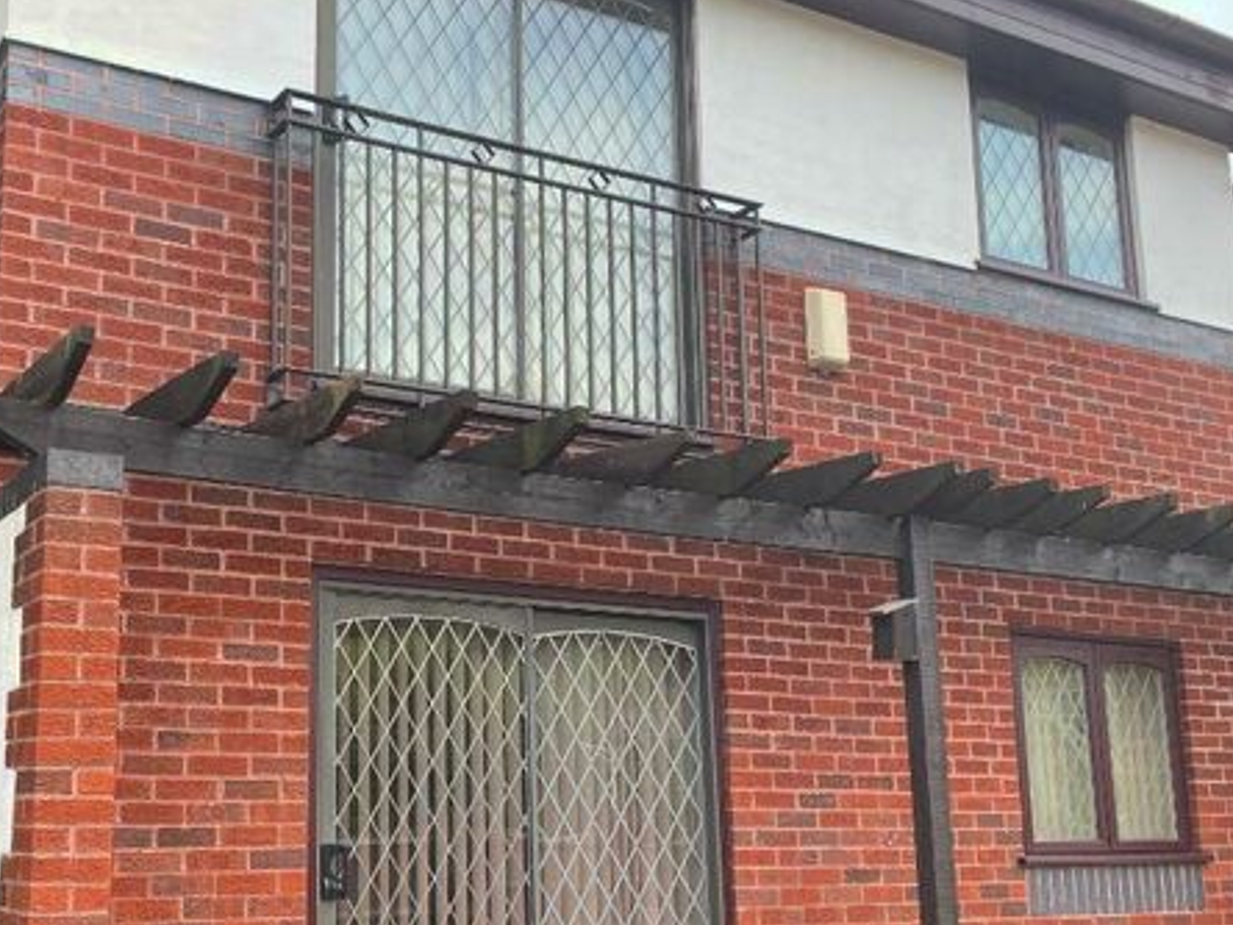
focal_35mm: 41
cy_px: 576
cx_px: 353
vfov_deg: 35.0
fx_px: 1460
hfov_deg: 44.7
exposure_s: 1/690
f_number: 1.8
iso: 32
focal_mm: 4.25
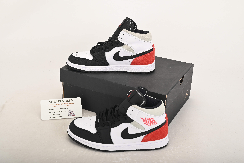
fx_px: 339
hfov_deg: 39.6
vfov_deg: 27.0
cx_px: 122
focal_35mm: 50
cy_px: 82
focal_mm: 50
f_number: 11
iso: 100
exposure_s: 1/200
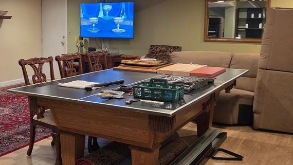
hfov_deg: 44.6
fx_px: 350
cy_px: 56
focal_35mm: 45
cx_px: 93
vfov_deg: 26.4
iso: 1000
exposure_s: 1/120
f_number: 1.8
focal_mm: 5.4
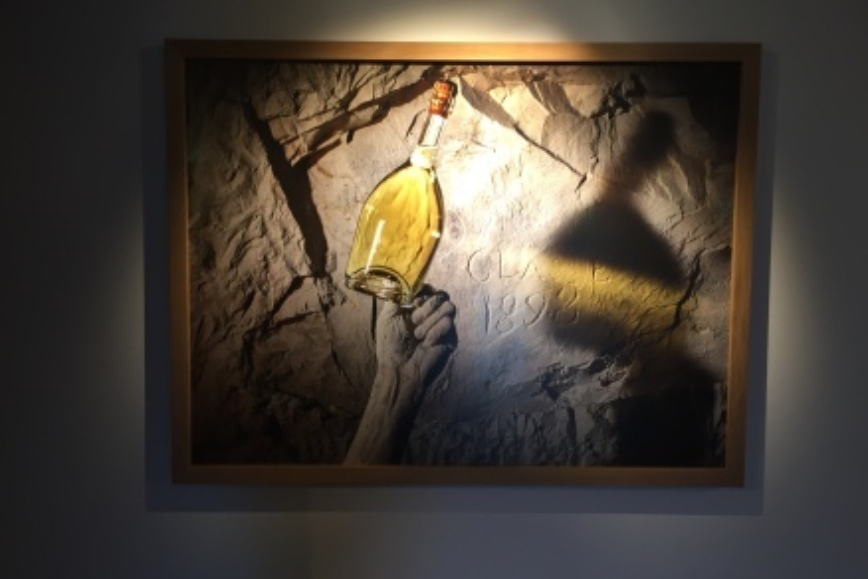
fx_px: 747
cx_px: 434
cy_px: 271
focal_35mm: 31
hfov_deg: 60.3
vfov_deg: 42.3
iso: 125
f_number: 2.2
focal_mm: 4.15
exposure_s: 1/30
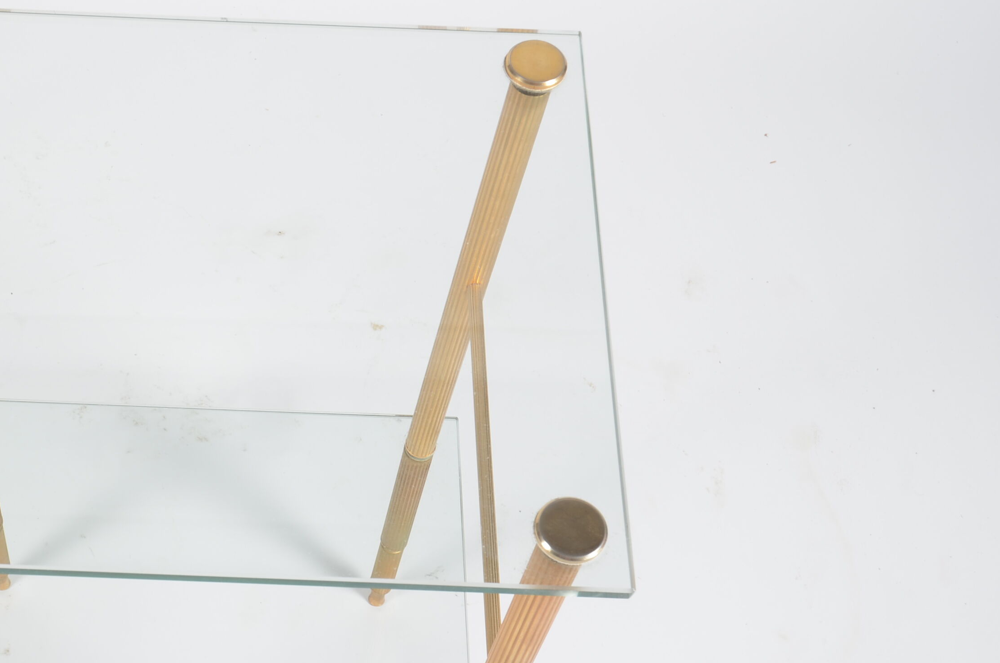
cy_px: 400
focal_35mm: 60
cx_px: 205
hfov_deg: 32.6
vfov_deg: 22.5
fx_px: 1663
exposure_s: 1/125
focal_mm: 24
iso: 100
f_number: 11
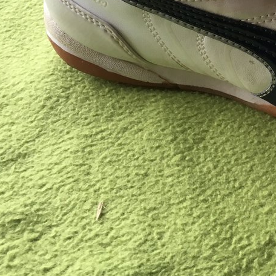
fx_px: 677
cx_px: 386
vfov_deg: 22.5
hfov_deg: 20.5
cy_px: 24
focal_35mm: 75
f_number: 2.2
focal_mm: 4.15
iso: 25
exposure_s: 1/33
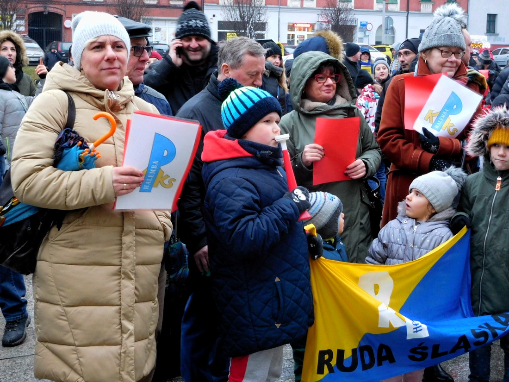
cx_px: 254
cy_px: 191
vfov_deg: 23.7
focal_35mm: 62
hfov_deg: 31.2
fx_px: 912
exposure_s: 1/15
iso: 400
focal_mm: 11.1
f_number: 4.4
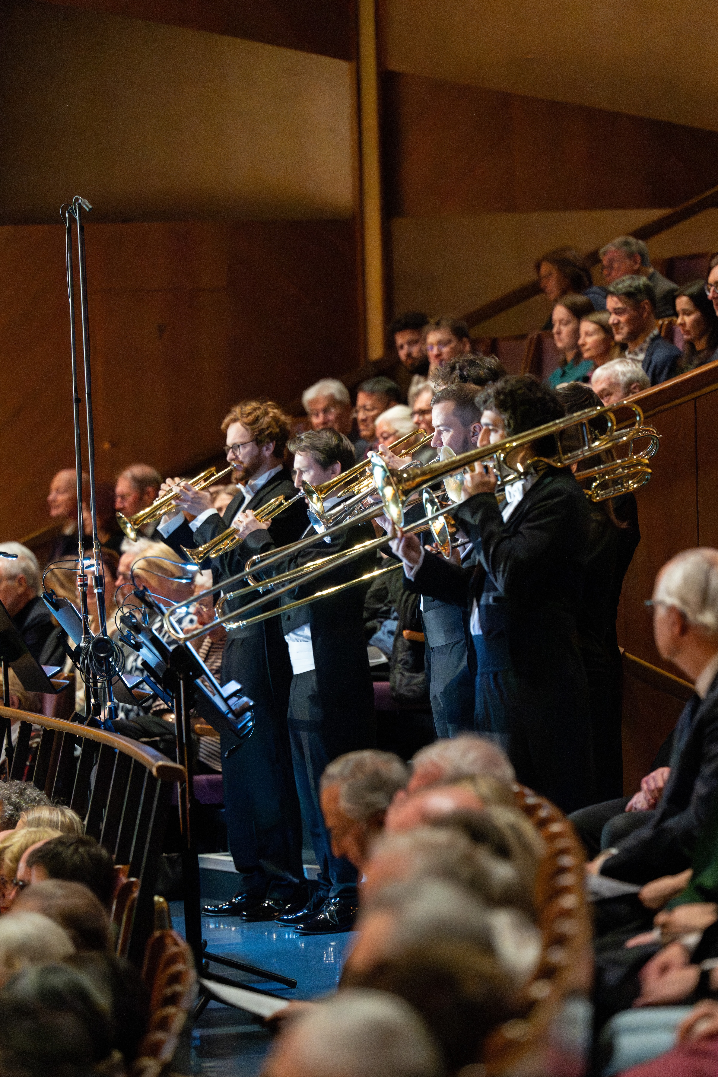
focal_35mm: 175
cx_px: 359
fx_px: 5235
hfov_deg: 7.8
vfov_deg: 11.7
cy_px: 538
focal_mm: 175
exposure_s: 1/60
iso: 20000
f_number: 3.5
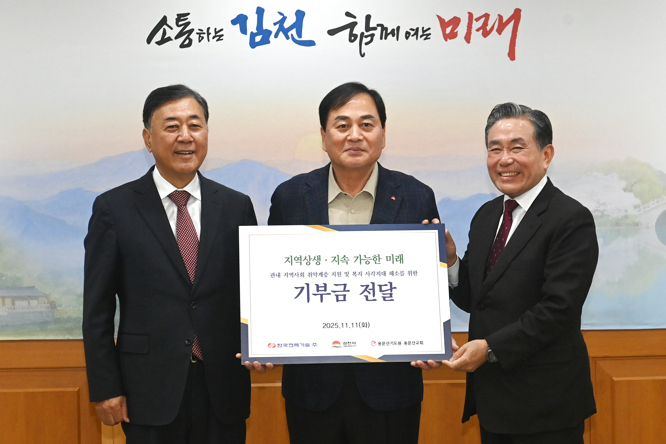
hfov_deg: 28.8
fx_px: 1295
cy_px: 222
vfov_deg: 19.5
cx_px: 333
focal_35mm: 70
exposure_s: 1/250
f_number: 5.6
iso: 2000
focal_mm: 70
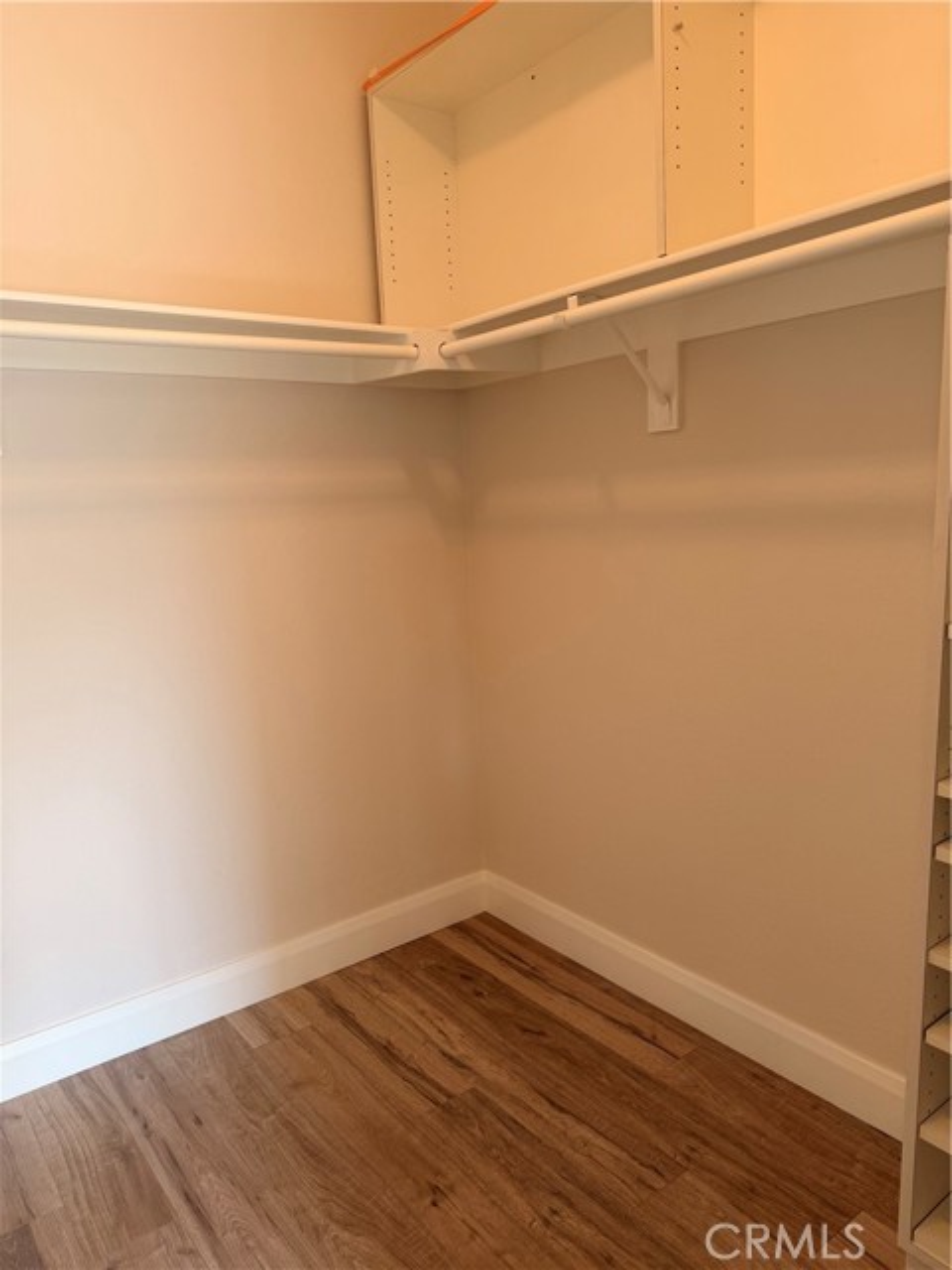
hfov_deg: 56.8
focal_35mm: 24
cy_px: 635
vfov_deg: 71.6
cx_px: 476
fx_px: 880
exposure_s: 1/125
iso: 100
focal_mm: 6.76
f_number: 1.78
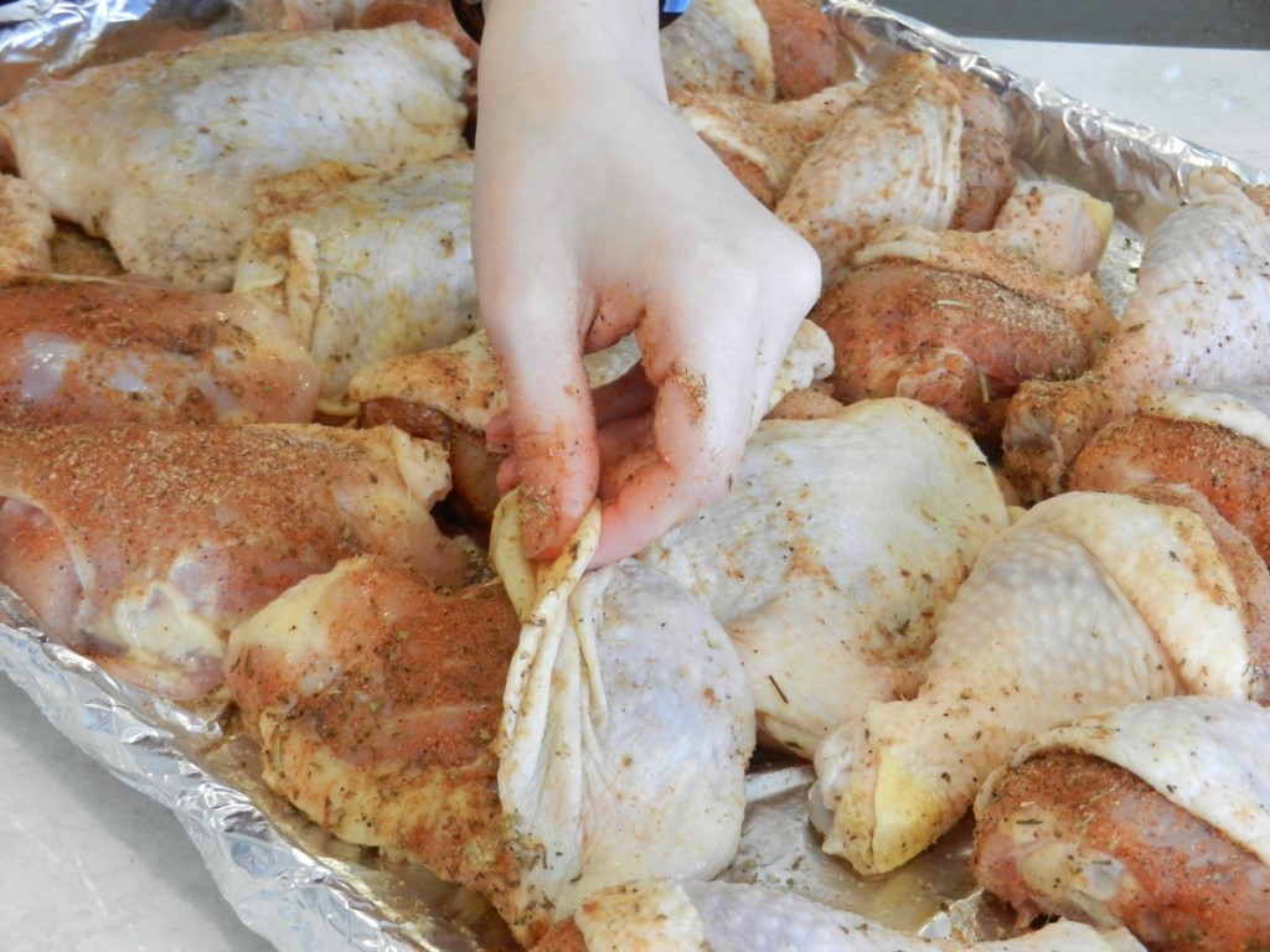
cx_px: 635
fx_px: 2862
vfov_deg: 18.9
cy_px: 476
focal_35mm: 78
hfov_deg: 25.0
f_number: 4.8
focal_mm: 14.1
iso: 640
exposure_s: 1/30
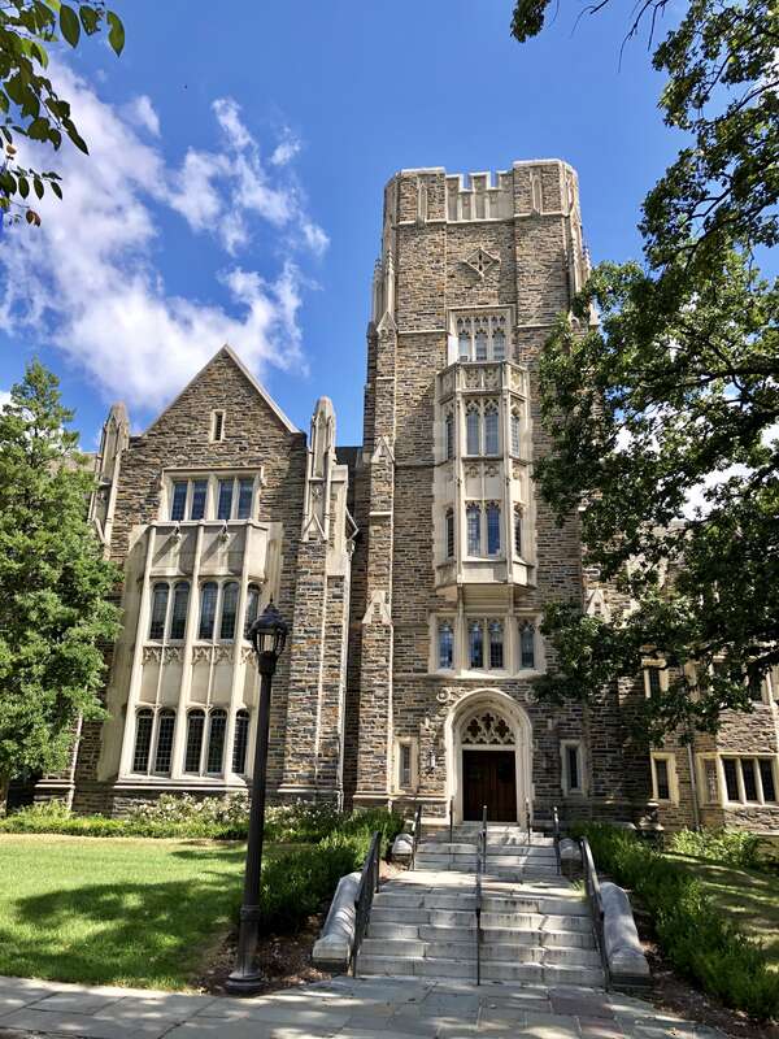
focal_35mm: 28
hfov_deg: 49.7
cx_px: 390
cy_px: 520
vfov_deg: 63.4
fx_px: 840
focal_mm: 3.99
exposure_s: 1/934
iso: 20
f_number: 1.8
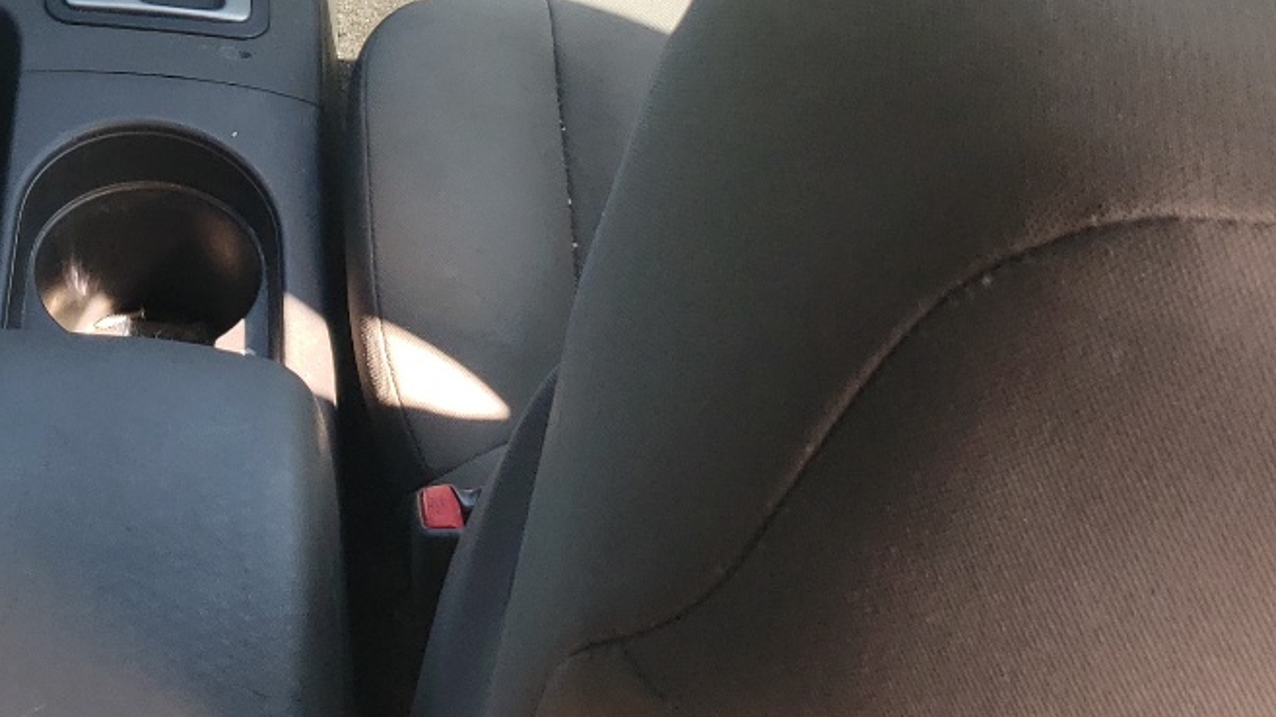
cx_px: -52
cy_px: -291
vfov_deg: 16.2
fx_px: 2334
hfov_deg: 28.4
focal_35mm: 69
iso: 50
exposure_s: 1/182
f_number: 1.5
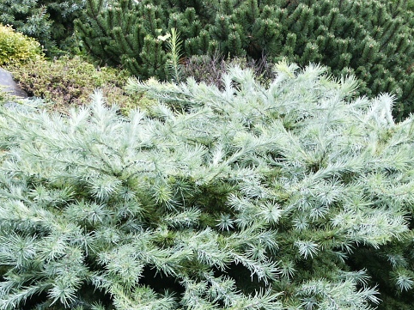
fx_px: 1052
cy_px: 252
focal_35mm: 88
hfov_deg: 22.3
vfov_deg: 16.6
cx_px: 232
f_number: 3.6
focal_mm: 11.07
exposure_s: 1/45
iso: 80
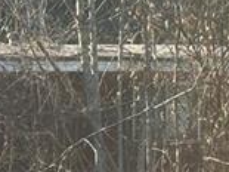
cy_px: 150
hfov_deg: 6.2
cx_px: 195
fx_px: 2095
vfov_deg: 4.7
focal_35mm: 317
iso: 64
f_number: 1.78
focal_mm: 6.86
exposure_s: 1/564
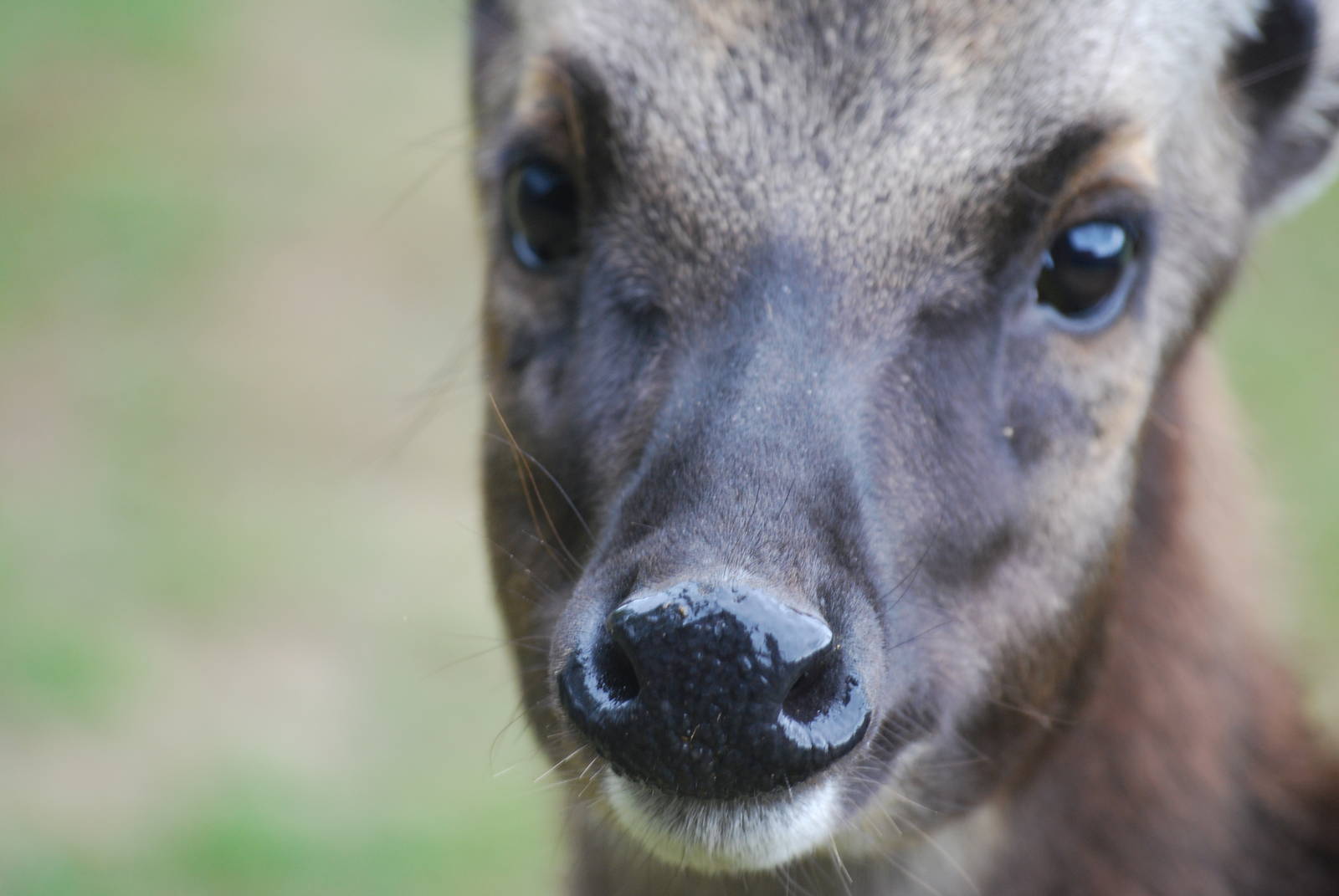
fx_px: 13406
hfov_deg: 5.7
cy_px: 448
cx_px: 670
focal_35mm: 360
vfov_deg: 3.8
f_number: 5.3
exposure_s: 1/60
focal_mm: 240
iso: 400
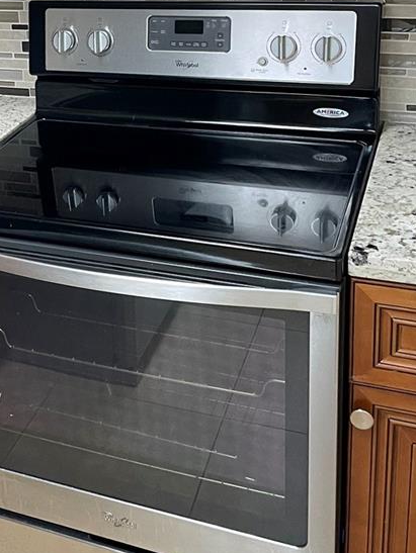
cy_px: 106
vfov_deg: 32.8
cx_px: 1
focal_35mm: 57
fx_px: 912
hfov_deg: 24.5
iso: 320
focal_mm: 4.2
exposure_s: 1/60
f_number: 1.6
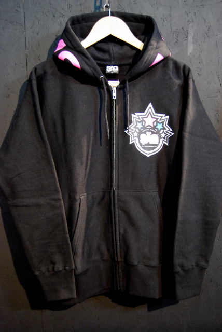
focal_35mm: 36
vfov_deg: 53.1
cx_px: 111
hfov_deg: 36.9
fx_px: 332
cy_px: 166
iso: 1600
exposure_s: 1/3
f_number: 4
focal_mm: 24
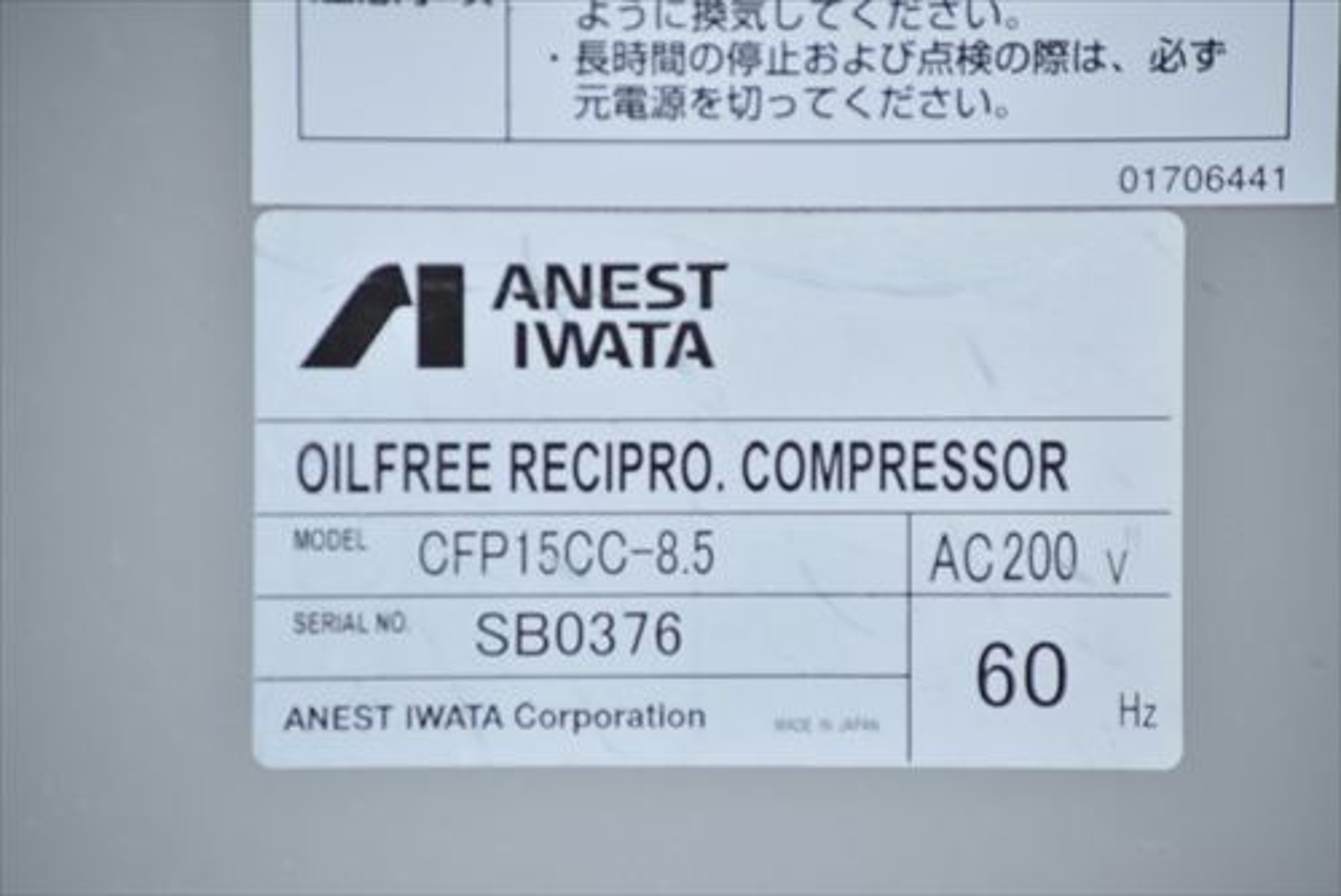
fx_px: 10901
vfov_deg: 4.7
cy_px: 448
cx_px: 670
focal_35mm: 292
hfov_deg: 7.0
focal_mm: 195
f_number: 6.3
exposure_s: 1/3200
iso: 1250
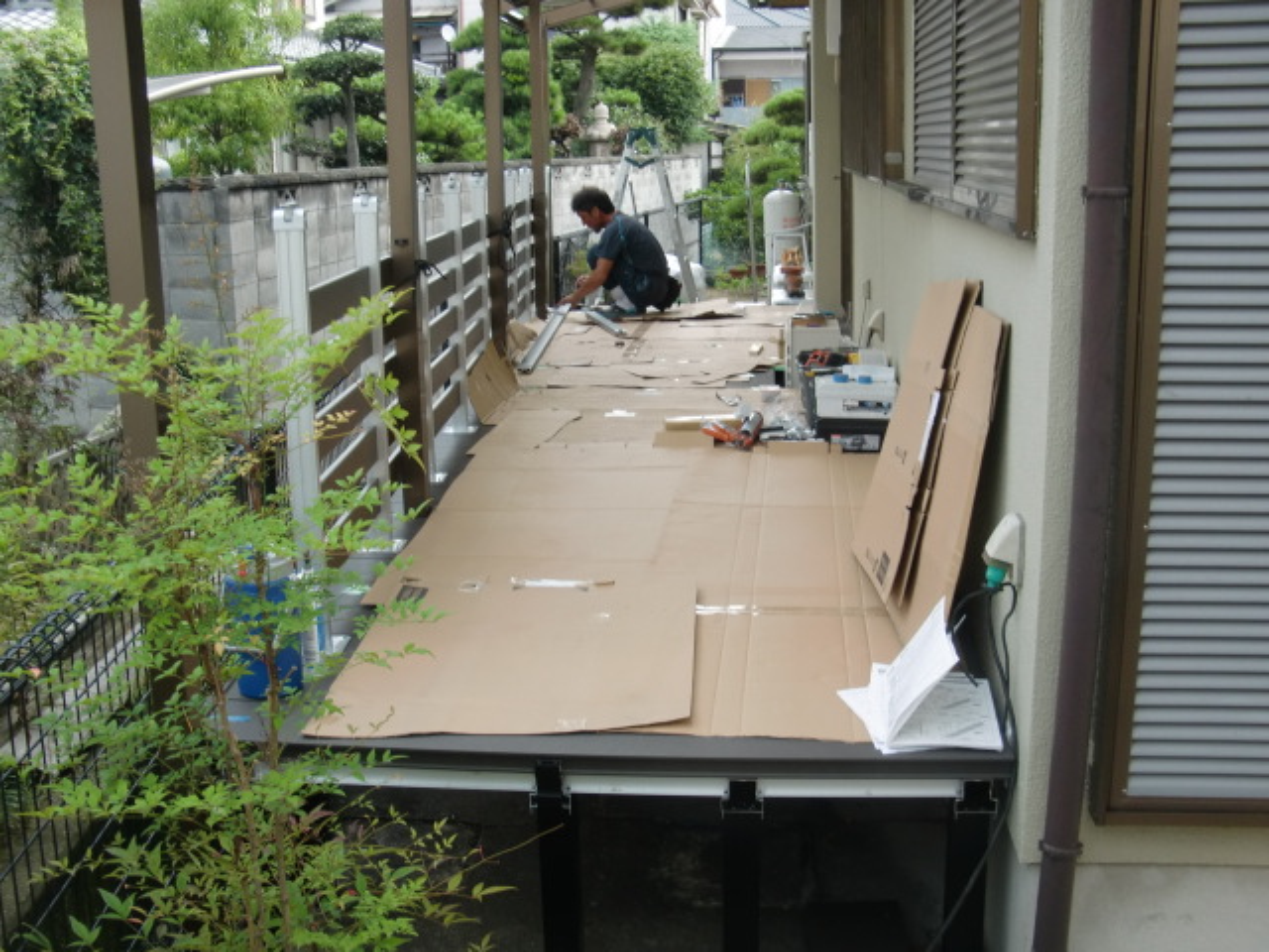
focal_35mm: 38
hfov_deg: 49.0
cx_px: 634
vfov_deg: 37.7
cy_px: 476
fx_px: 1393
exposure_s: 1/125
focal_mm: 6.66
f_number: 3.9
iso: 64
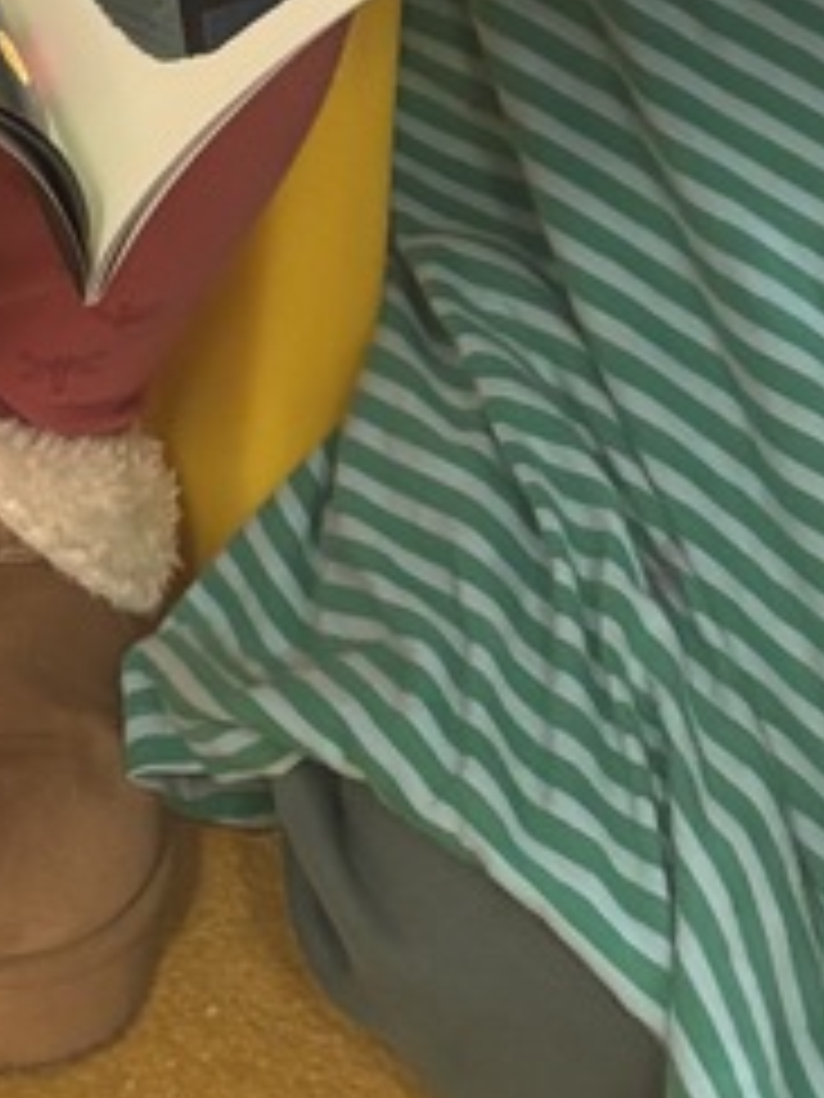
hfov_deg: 13.4
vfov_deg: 15.7
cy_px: -810
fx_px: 3460
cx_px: 41
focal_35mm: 109
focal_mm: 5.96
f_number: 1.6
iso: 500
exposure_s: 1/60
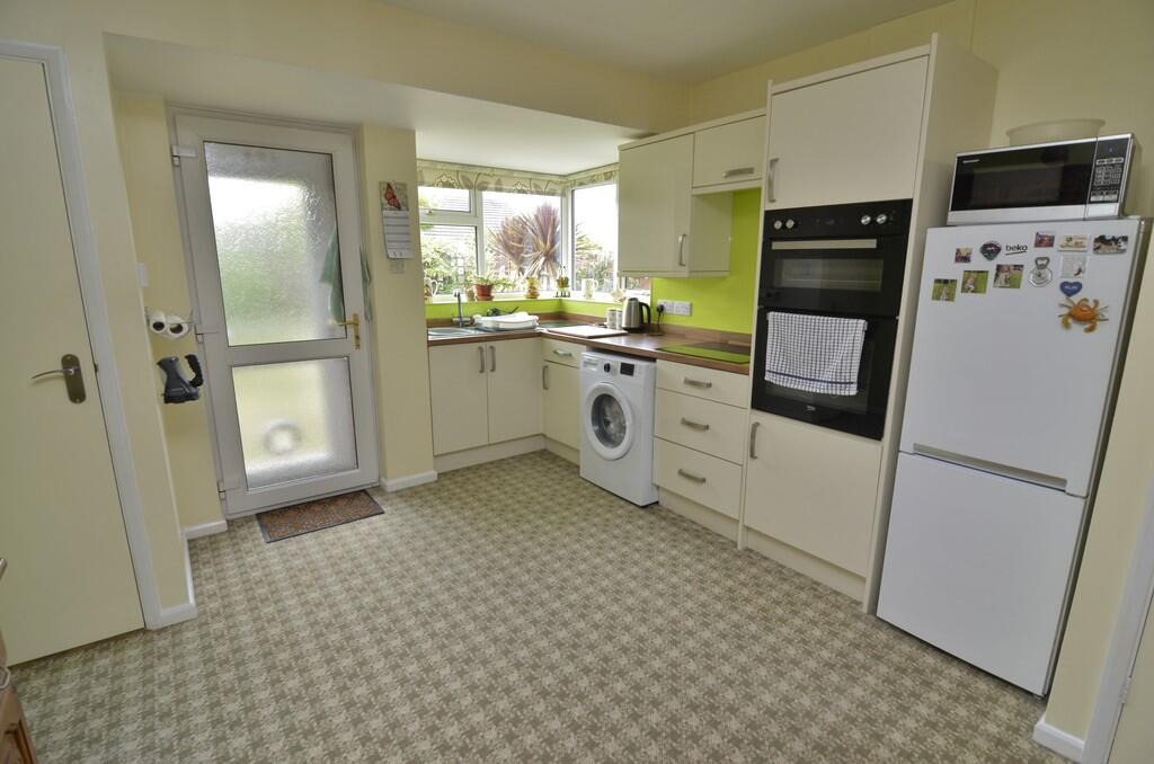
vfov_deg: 71.8
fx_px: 528
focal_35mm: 16
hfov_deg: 95.1
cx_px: 577
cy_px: 382
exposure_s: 1/60
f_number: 5.6
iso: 400
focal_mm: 11
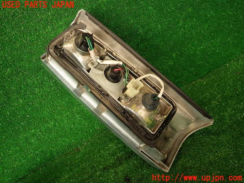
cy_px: 92
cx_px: 122
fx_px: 176
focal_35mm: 25
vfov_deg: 54.9
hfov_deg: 69.4
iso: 125
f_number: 2
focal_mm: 4.5
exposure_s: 1/60
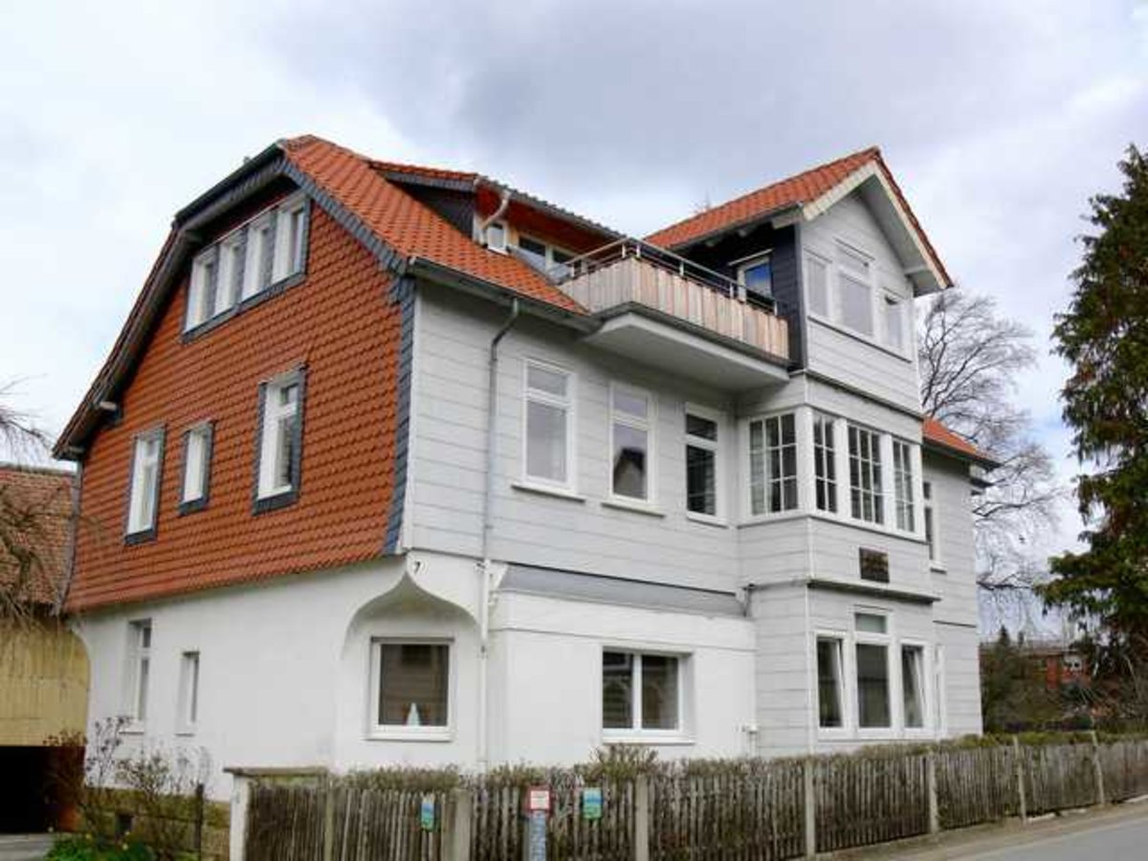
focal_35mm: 35
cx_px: 574
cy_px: 430
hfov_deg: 52.6
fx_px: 1161
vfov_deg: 40.7
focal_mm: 7.4
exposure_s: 1/400
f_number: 5.6
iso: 80
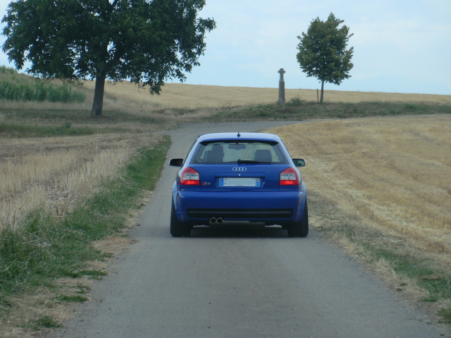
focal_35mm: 168
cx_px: 226
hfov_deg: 11.8
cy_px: 169
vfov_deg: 8.8
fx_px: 2189
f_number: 4.8
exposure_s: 1/160
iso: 80
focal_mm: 30.1
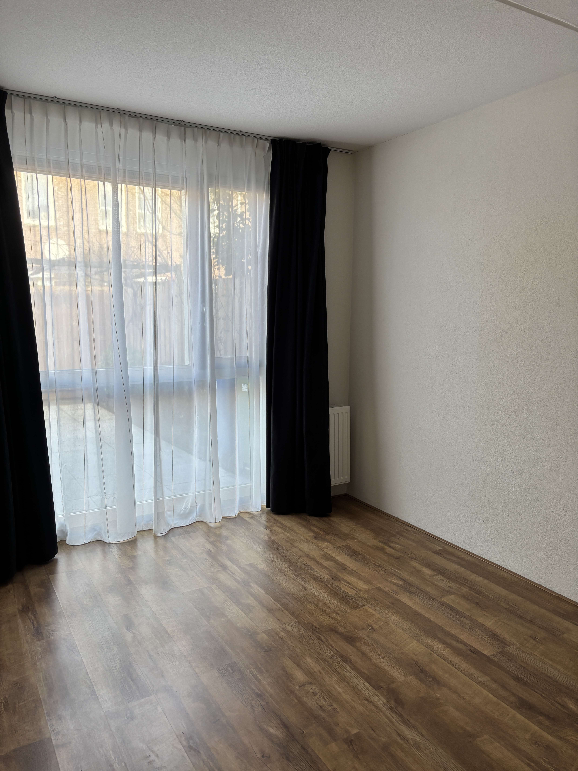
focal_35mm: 26
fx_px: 579
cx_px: 289
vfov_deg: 67.3
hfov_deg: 53.1
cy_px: 386
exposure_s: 1/121
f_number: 1.6
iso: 64
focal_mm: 5.96
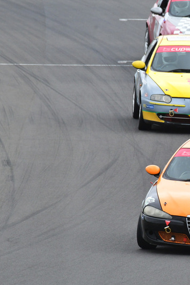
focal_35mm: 1129
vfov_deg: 1.8
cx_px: 210
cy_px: 142
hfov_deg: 1.2
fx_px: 8949
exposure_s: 1/640
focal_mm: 500
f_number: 11
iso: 1250
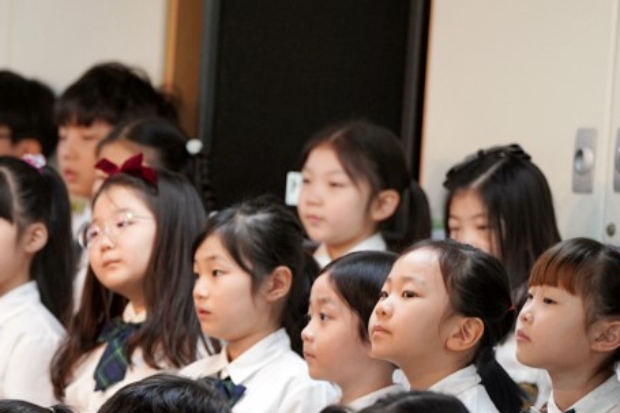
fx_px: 6817
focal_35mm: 396
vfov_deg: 3.5
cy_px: 386
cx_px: 63
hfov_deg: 5.2
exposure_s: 1/250
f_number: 4
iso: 1600
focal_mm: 200
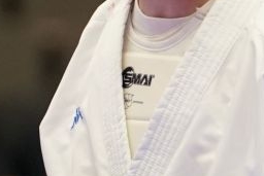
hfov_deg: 1.9
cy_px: 49
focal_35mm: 1081
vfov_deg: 1.3
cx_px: 91
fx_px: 7931
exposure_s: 1/1000
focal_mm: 154
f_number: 2.8
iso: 2500
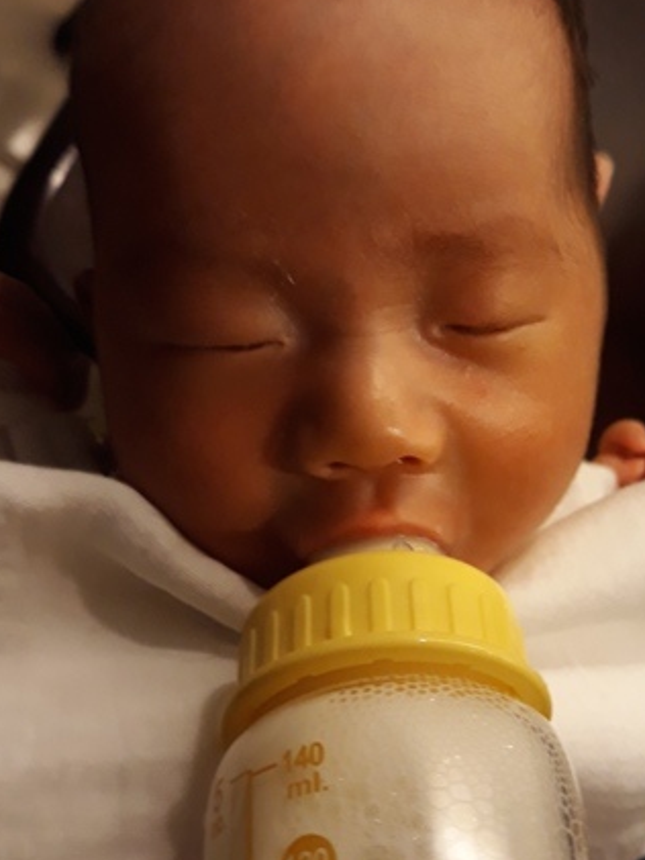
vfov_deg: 45.8
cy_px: 431
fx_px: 1018
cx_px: 445
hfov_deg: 34.7
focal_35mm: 41
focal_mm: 3.71
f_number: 1.7
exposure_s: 1/24
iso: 250
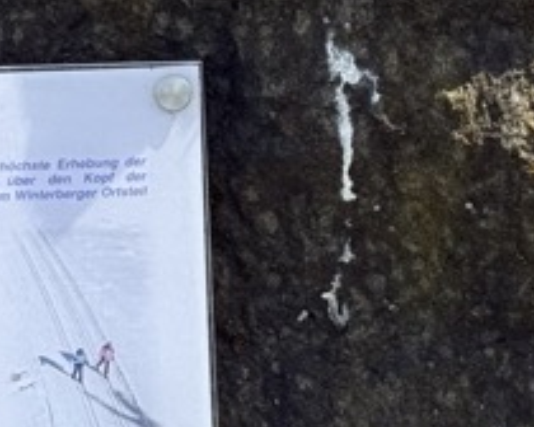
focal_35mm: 229
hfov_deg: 8.4
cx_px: 203
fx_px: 3619
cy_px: 458
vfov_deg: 6.7
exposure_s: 1/2146
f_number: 1.78
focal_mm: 6.76
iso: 64
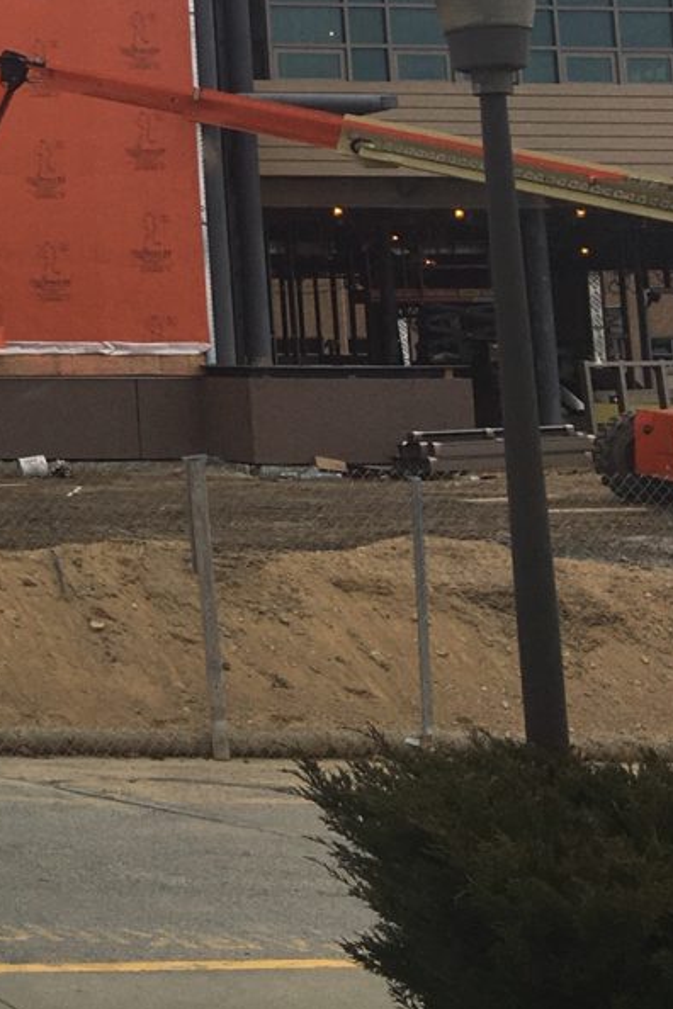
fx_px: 2187
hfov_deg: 14.8
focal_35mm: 78
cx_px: -610
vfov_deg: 25.0
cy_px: 41
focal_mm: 4.15
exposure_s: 1/746
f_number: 2.2
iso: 25
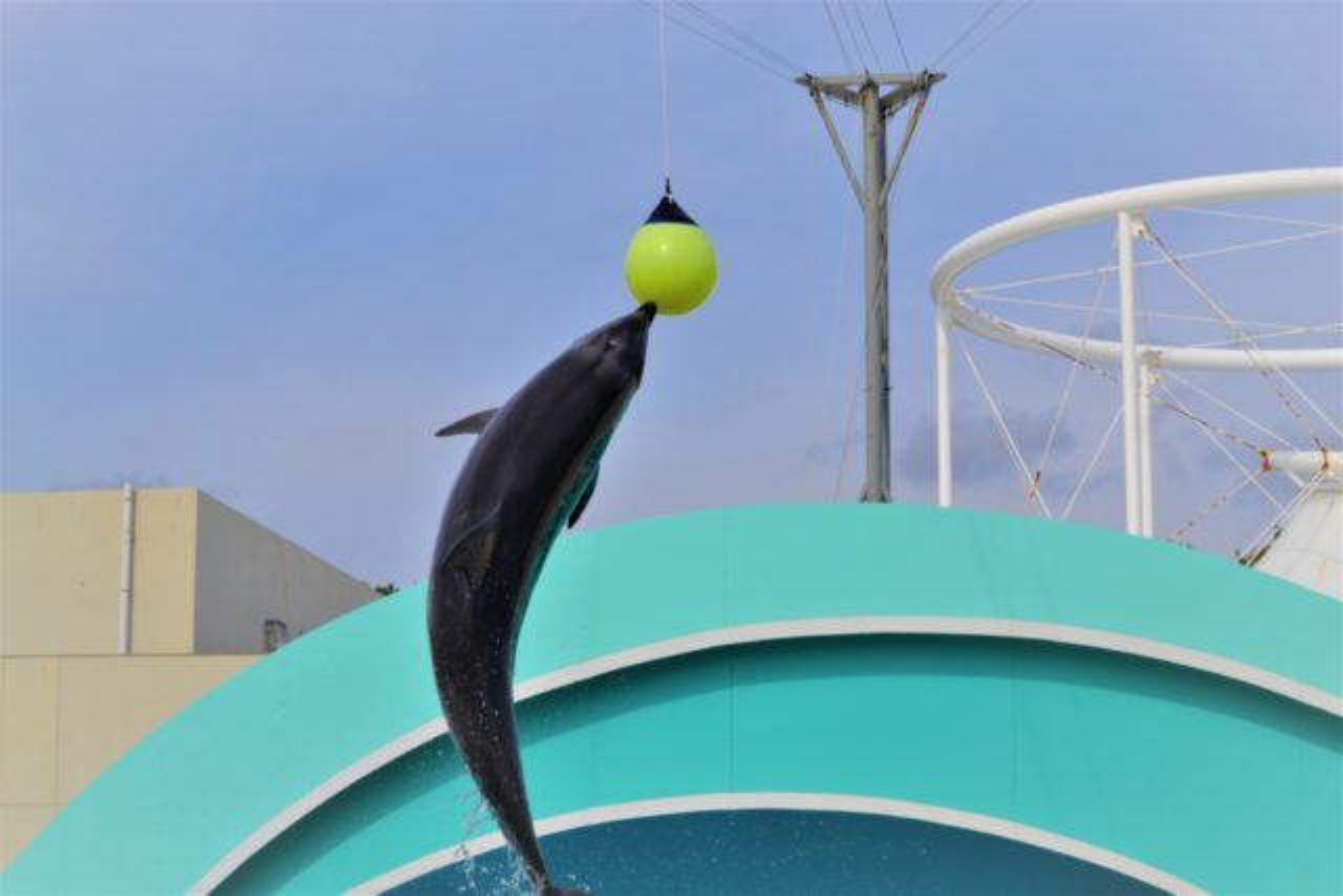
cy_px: 448
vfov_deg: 16.6
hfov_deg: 24.6
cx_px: 672
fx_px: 3078
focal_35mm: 82
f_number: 10
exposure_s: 1/400
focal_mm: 55
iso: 100
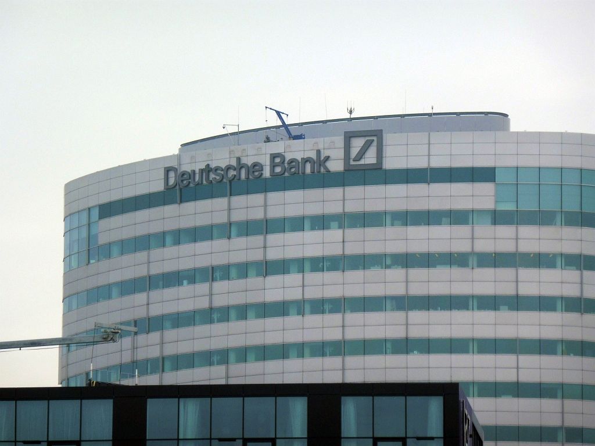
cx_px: 298
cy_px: 223
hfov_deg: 5.7
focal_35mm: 350
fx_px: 6016
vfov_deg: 4.2
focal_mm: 62.5
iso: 100
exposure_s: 1/250
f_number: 6.3
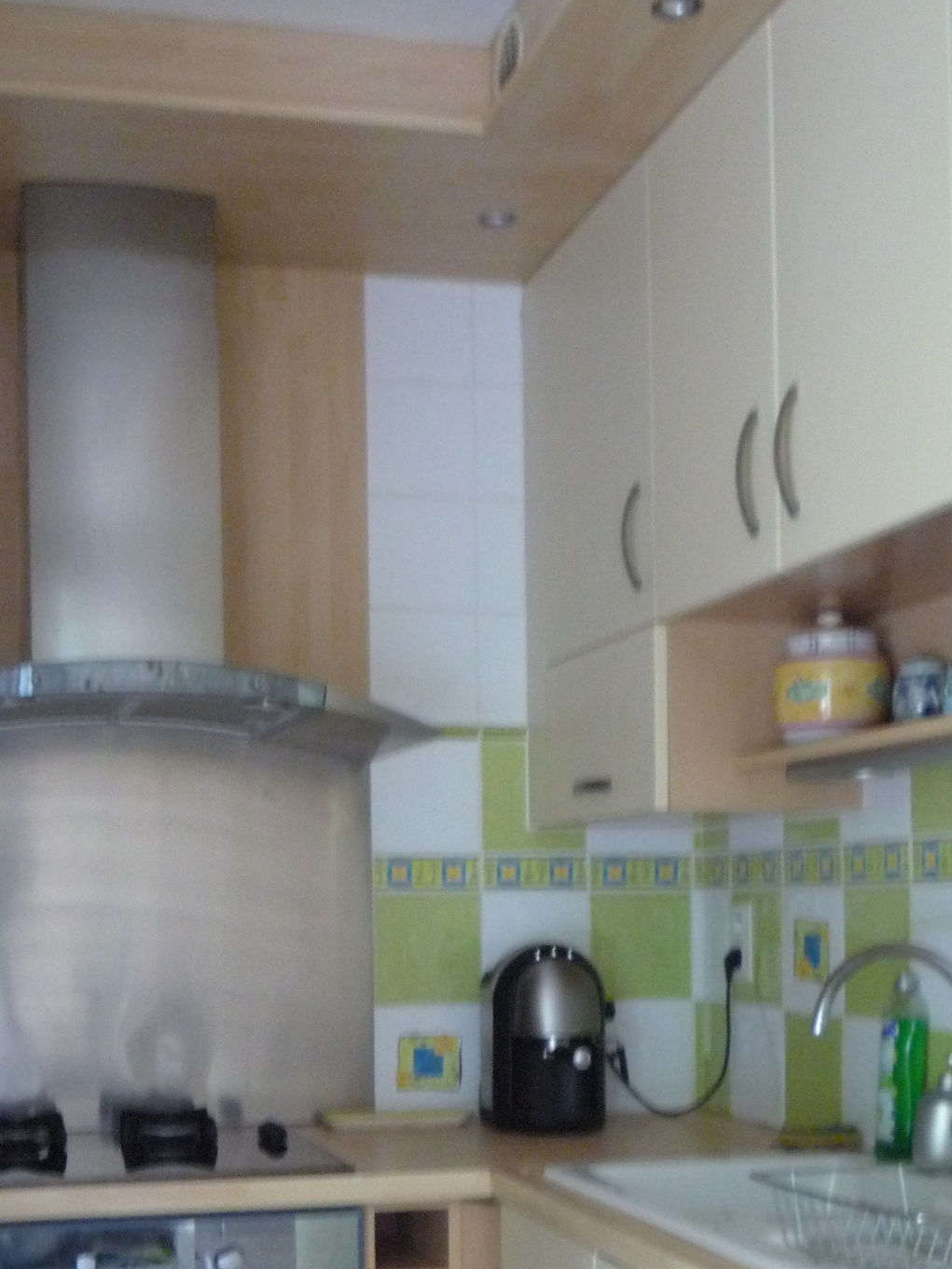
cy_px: 966
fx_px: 1723
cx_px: 313
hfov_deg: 30.6
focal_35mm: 47
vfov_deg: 39.3
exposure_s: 1/8
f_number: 3.3
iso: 400
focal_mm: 5.2
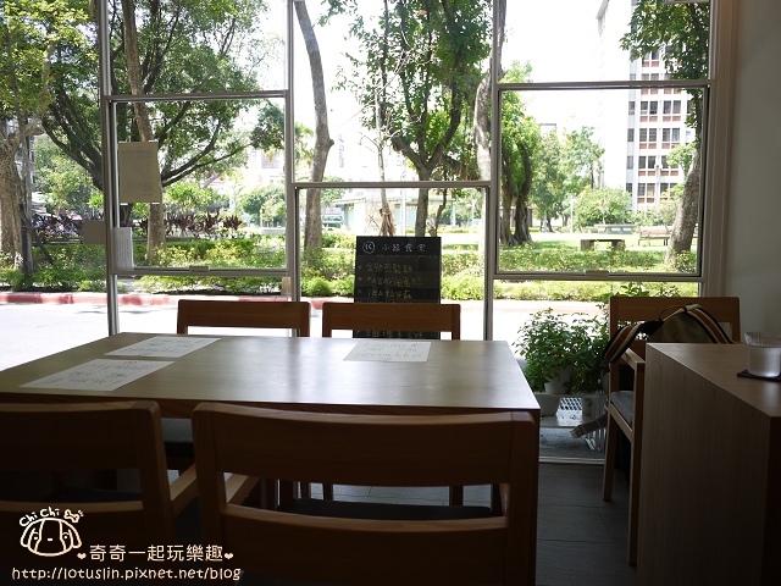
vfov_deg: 49.7
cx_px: 390
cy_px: 293
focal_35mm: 28
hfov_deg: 63.4
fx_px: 632
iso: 100
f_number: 2.5
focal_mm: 14
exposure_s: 1/320
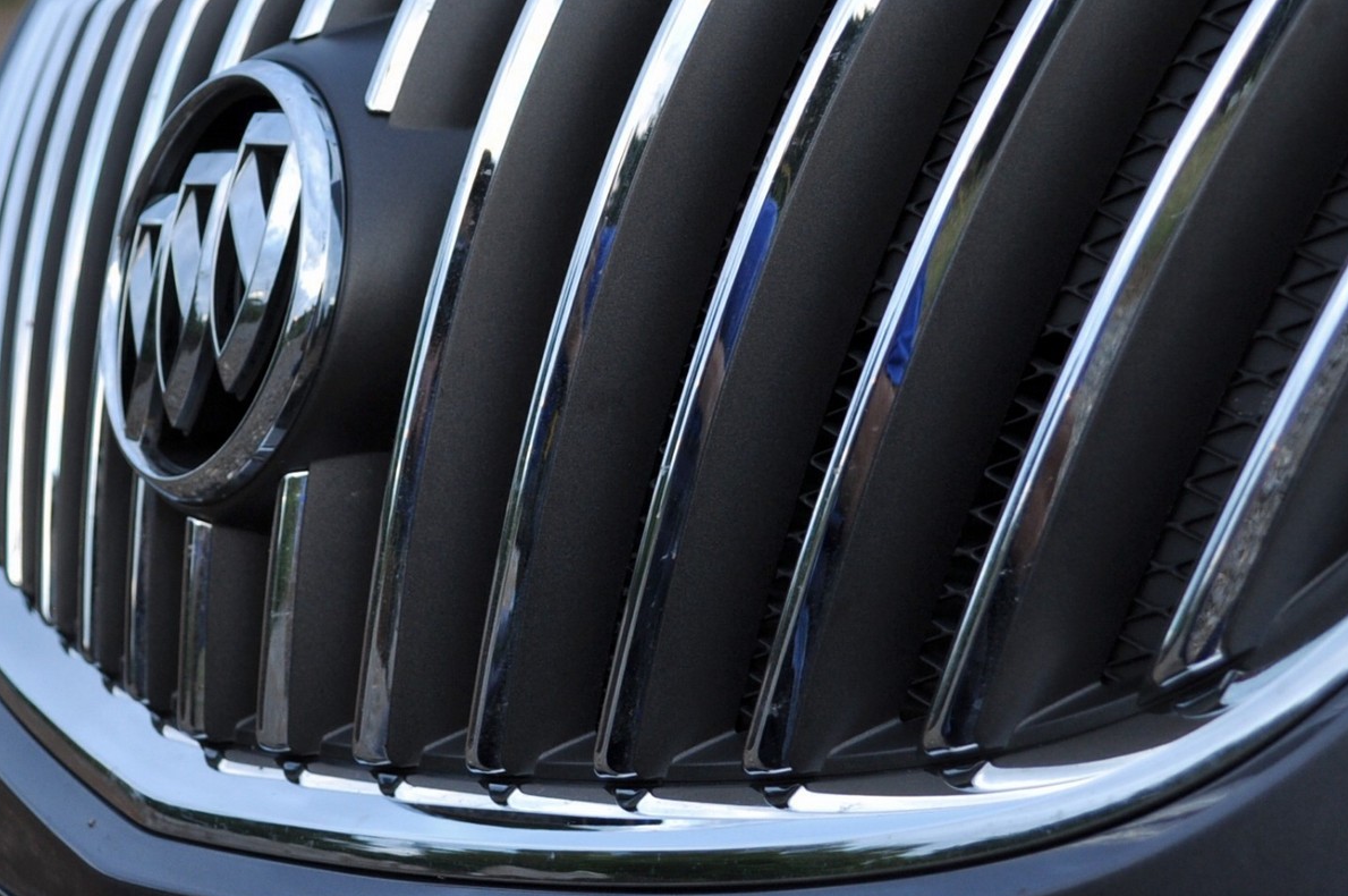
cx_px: 600
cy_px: 341
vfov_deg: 16.6
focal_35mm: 82
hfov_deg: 24.8
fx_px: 3067
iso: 200
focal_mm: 26
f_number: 4.2
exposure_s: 1/80
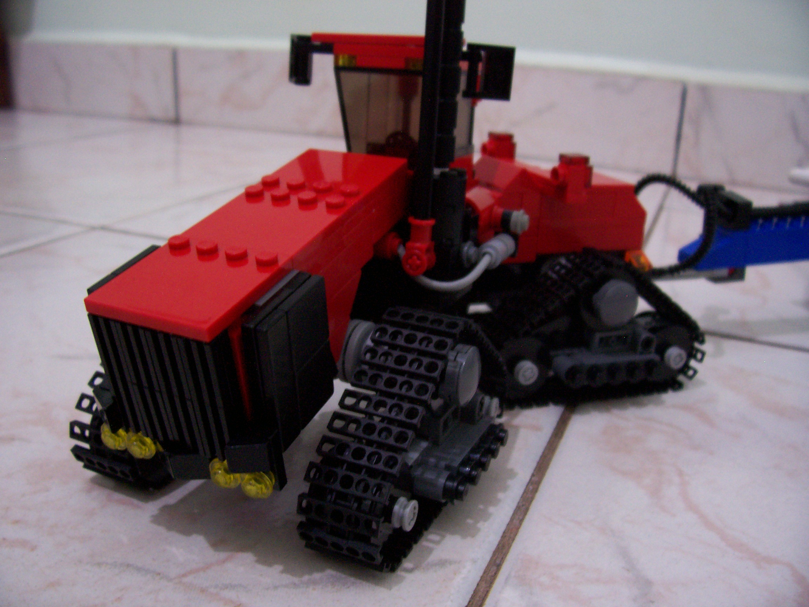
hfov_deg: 54.0
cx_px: 404
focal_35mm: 34
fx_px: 795
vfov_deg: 41.8
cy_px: 304
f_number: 2.7
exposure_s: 1/4
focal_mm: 5.6
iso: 160
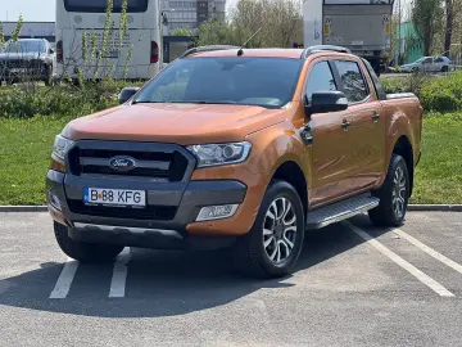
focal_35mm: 77
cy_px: 174
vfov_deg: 19.1
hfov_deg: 25.3
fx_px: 1028
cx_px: 231
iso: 32
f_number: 2.8
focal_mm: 9
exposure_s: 1/449
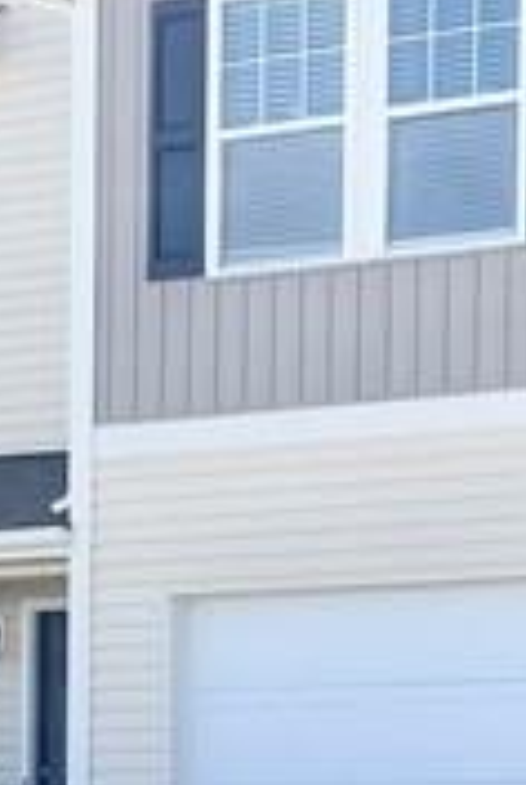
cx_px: 392
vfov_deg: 12.8
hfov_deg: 8.8
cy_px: 901
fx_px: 3427
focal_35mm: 157
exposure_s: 1/2959
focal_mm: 4.2
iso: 32
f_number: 1.6
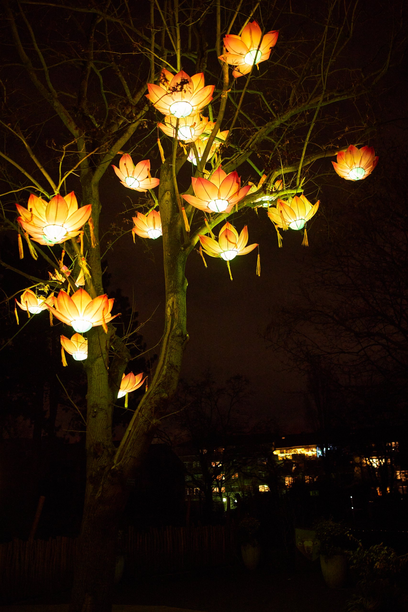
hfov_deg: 37.8
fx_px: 595
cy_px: 306
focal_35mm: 35
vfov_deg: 54.4
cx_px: 204
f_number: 1.4
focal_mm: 35
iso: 1600
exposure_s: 1/100
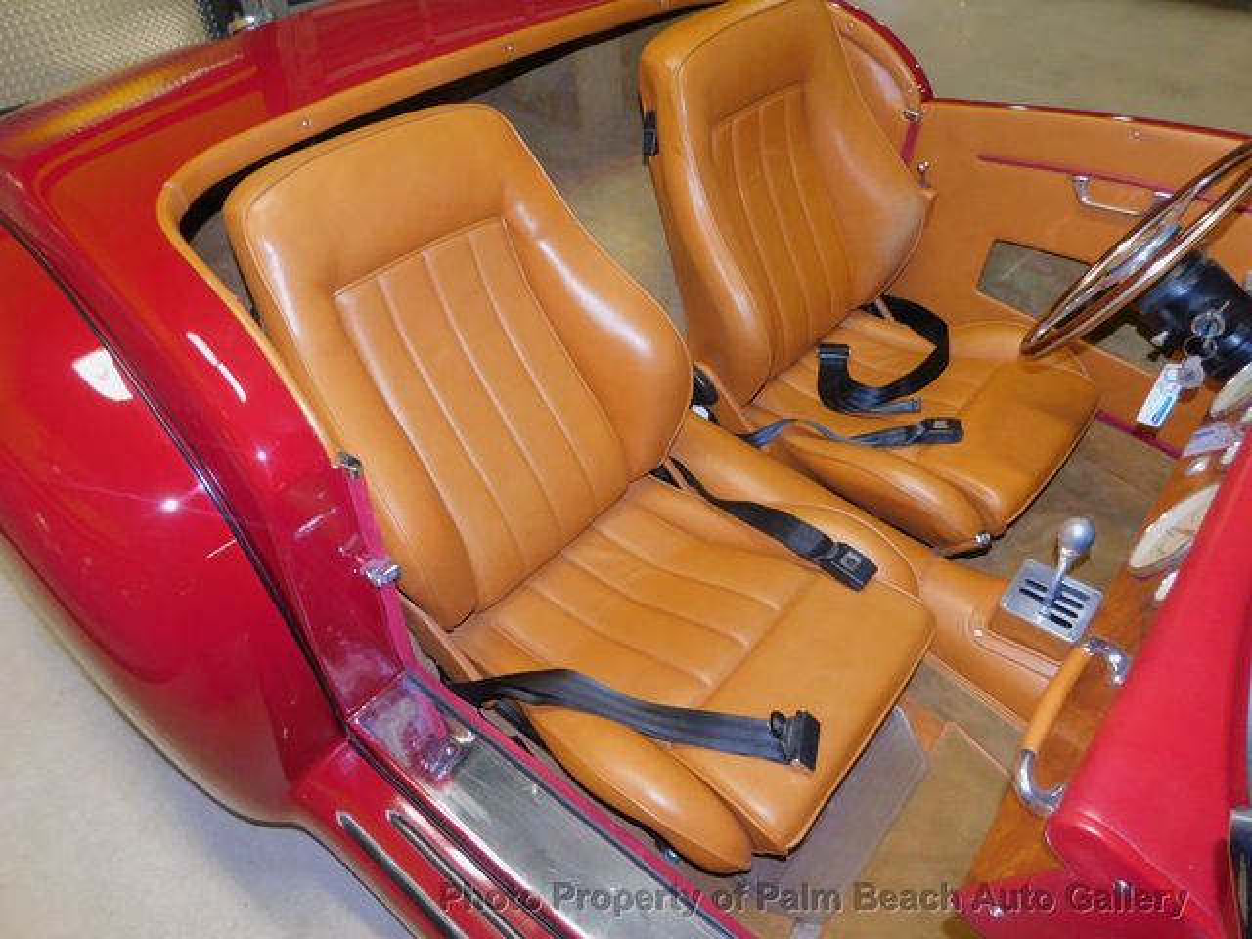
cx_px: 626
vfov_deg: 58.9
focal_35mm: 23
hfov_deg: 73.9
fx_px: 832
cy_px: 470
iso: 200
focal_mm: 4
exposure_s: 1/30
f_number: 3
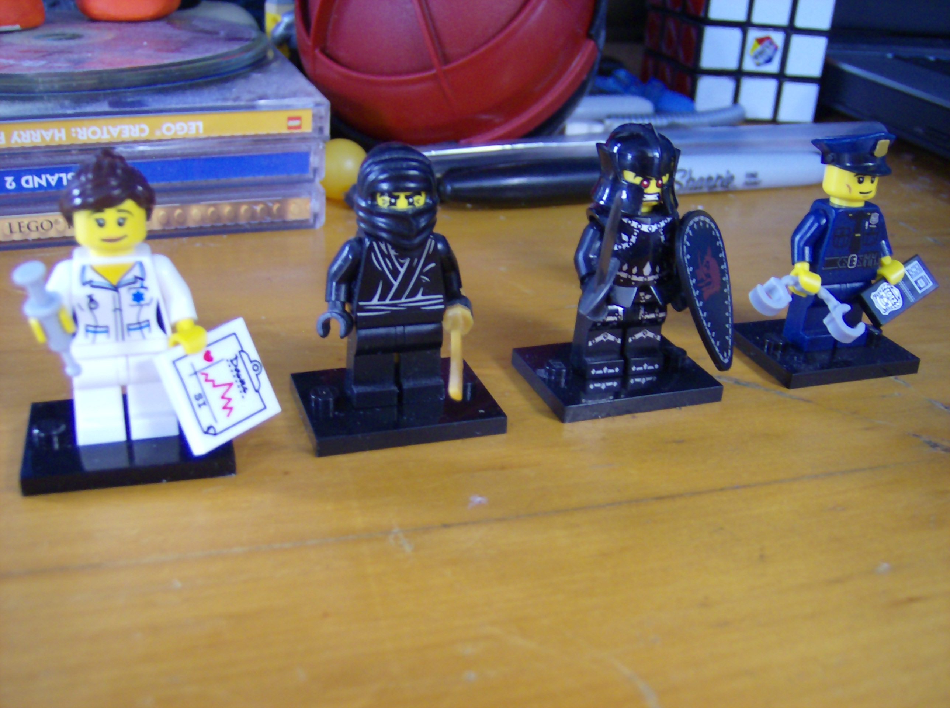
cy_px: 354
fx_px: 986
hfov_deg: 51.5
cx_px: 475
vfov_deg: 39.5
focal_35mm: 36
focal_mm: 6
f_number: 2.8
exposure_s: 1/3.93
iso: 200
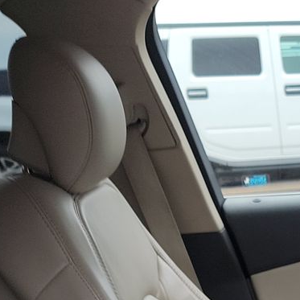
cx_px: 441
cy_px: 482
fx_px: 892
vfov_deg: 16.9
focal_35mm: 91
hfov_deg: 17.3
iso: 63
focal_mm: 6.7
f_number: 1.8
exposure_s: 1/59
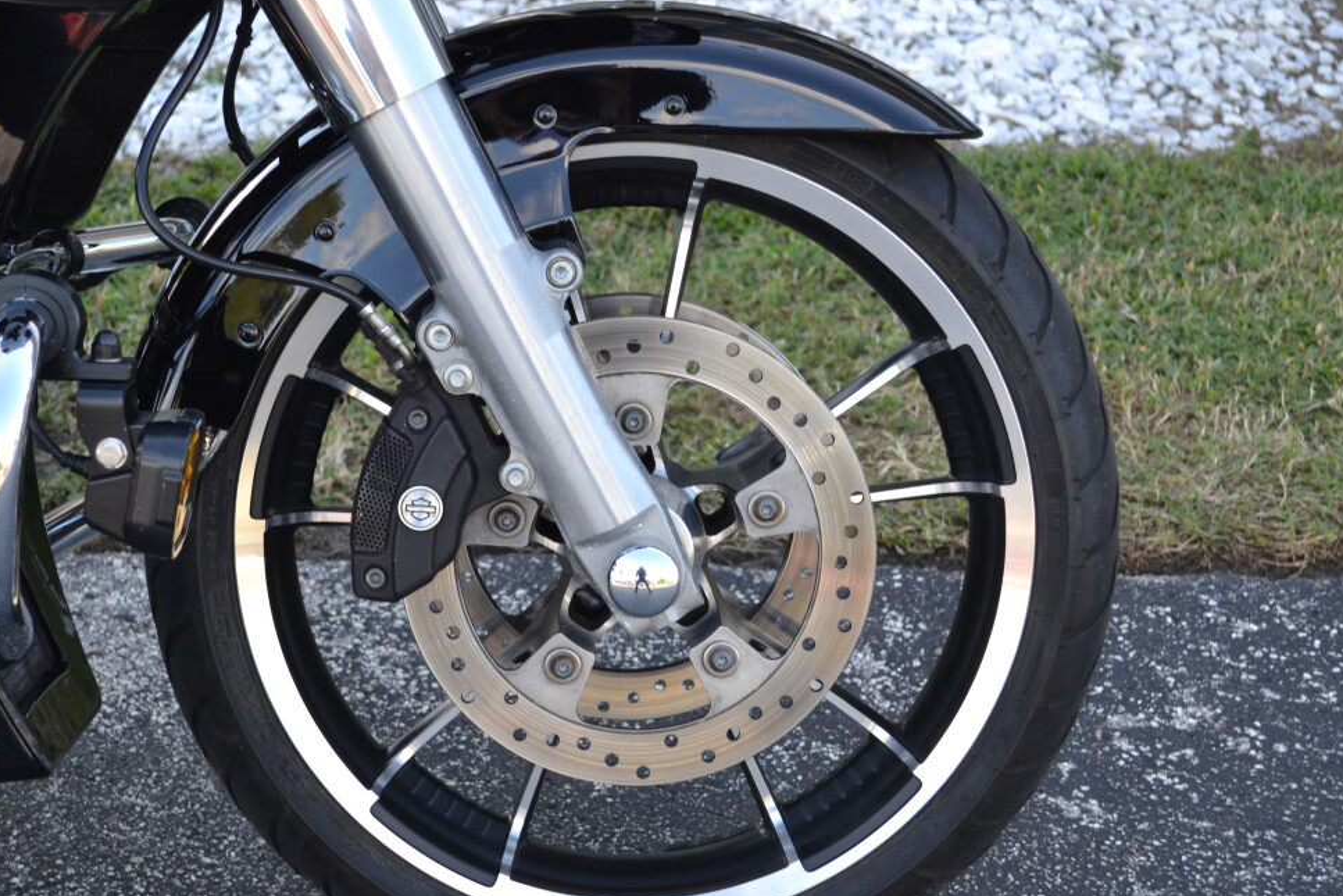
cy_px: 501
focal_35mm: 67
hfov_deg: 30.1
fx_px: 2500
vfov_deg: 20.3
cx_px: 626
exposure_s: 1/125
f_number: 5.6
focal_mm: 36
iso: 220
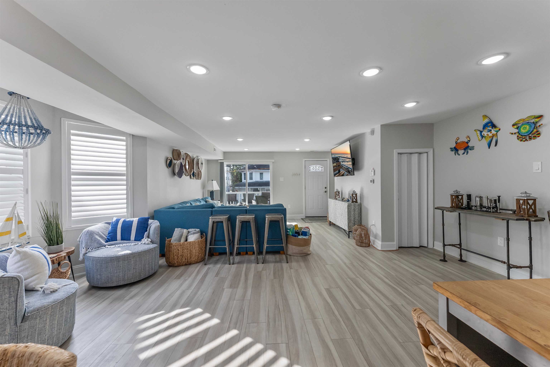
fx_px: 214
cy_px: 184
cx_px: 275
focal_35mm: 14
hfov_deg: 104.2
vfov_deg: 81.3
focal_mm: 14
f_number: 7.1
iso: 640
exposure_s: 1/125
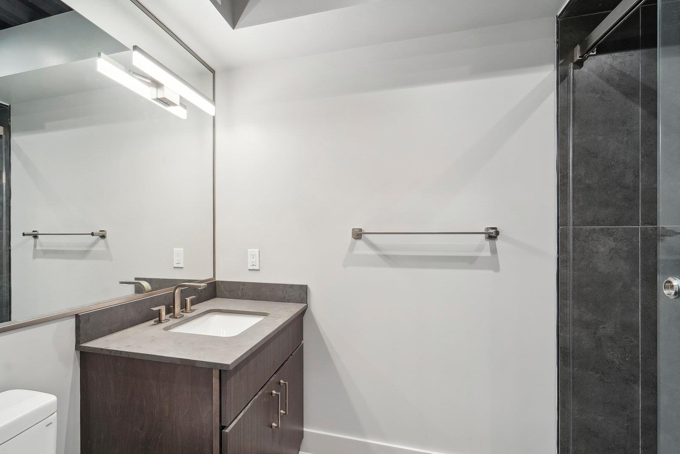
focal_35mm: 18
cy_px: 234
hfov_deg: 89.0
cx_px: 275
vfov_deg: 67.4
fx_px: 340
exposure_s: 1/15
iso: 400
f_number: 8
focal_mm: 14
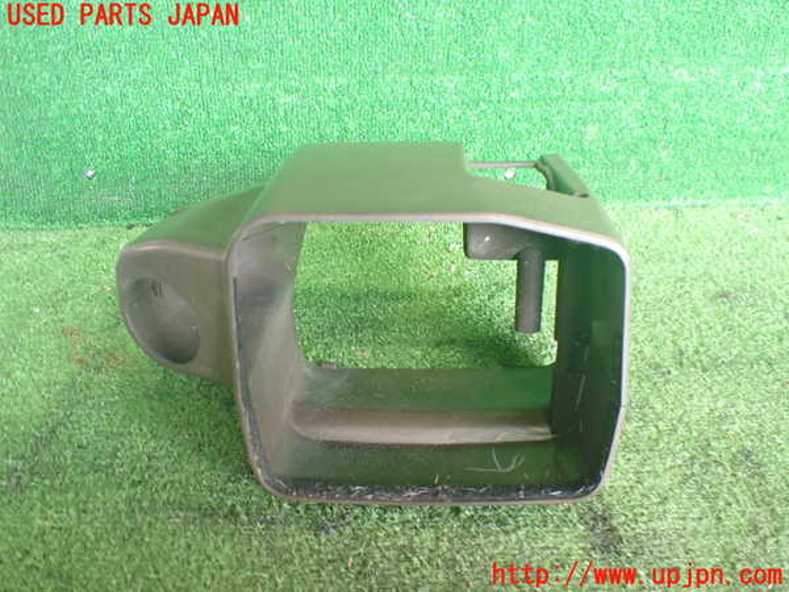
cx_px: 394
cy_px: 296
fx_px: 684
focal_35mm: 30
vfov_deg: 46.8
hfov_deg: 60.0
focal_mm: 5.4
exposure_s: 1/80
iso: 800
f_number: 2.3
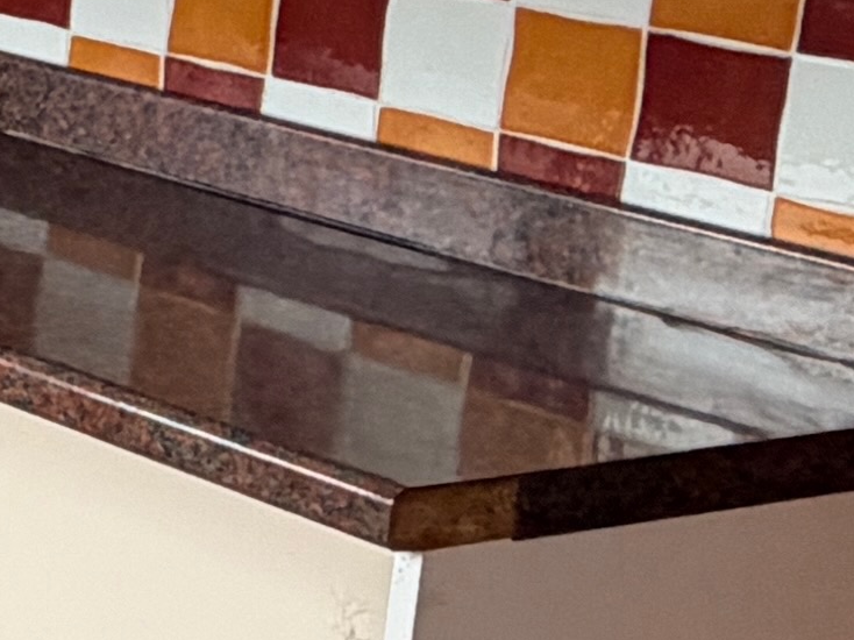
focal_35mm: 109
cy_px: -83
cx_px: -1247
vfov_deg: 13.3
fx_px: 2688
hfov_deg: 13.1
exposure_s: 1/121
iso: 80
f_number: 2.2
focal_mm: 2.22
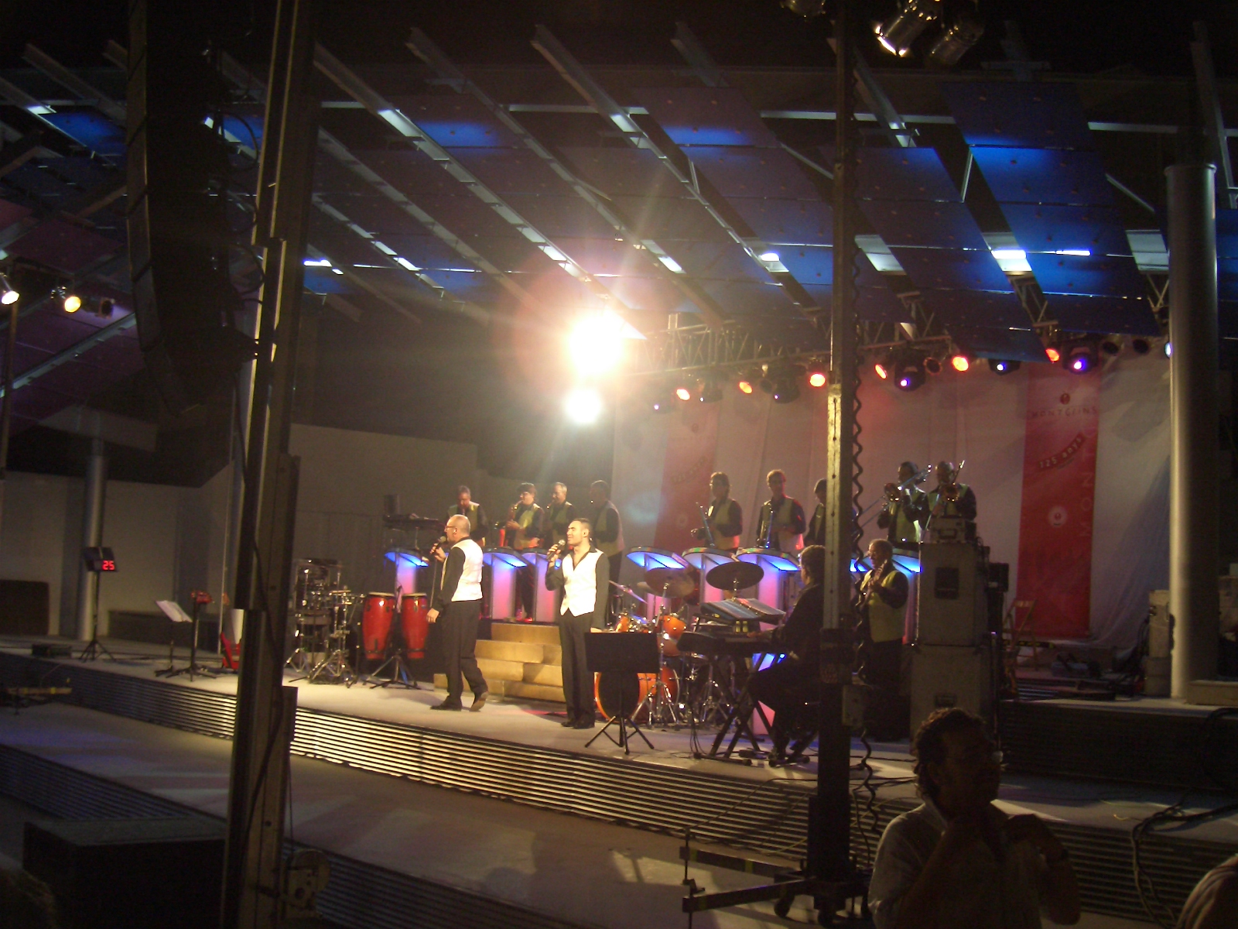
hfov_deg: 47.9
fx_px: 1395
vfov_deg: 36.8
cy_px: 464
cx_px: 619
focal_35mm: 39
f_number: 2.8
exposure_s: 1/60
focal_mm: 8
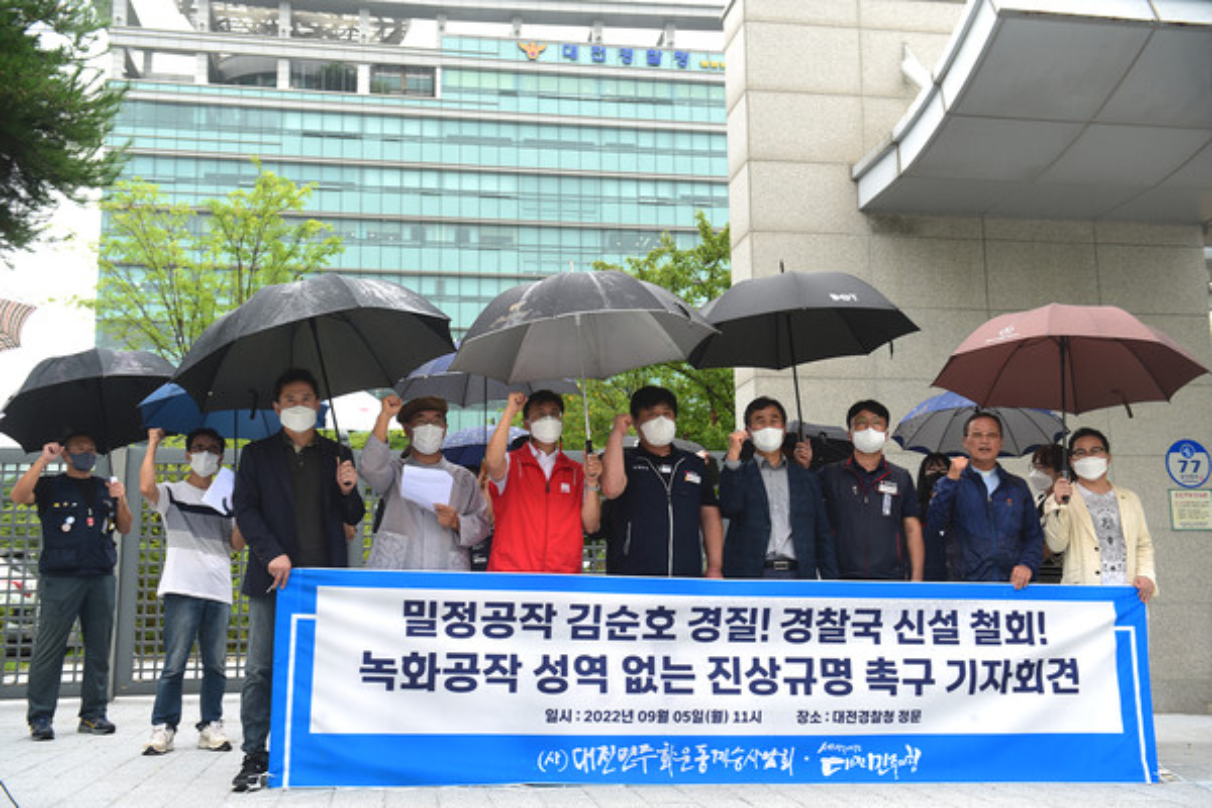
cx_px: 606
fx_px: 1279
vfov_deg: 35.1
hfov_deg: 50.7
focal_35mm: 38
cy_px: 404
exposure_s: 1/80
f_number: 4.5
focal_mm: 38
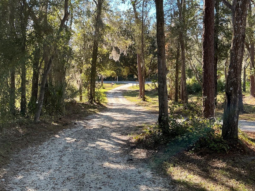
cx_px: 135
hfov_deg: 48.9
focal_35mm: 38
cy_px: 72
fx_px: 280
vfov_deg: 37.5
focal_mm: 3
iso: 20
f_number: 1.8
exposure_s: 1/185
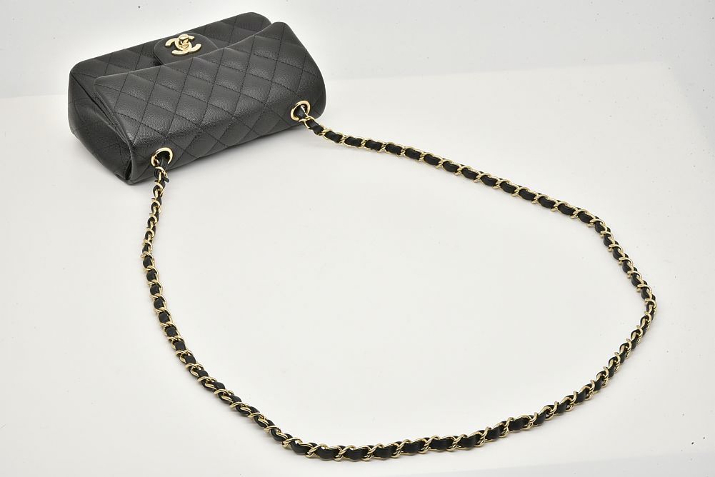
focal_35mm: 85
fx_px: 1689
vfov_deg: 16.1
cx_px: 358
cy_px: 238
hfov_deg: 23.9
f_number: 22
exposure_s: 1/4
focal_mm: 85
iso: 200
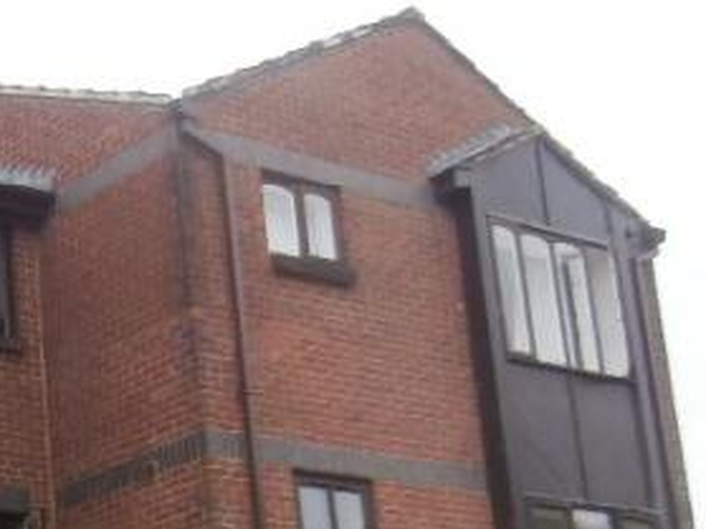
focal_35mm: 88
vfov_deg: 16.3
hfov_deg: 20.7
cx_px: -162
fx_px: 1794
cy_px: 582
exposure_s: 1/320
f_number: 3
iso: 100
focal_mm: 4.2
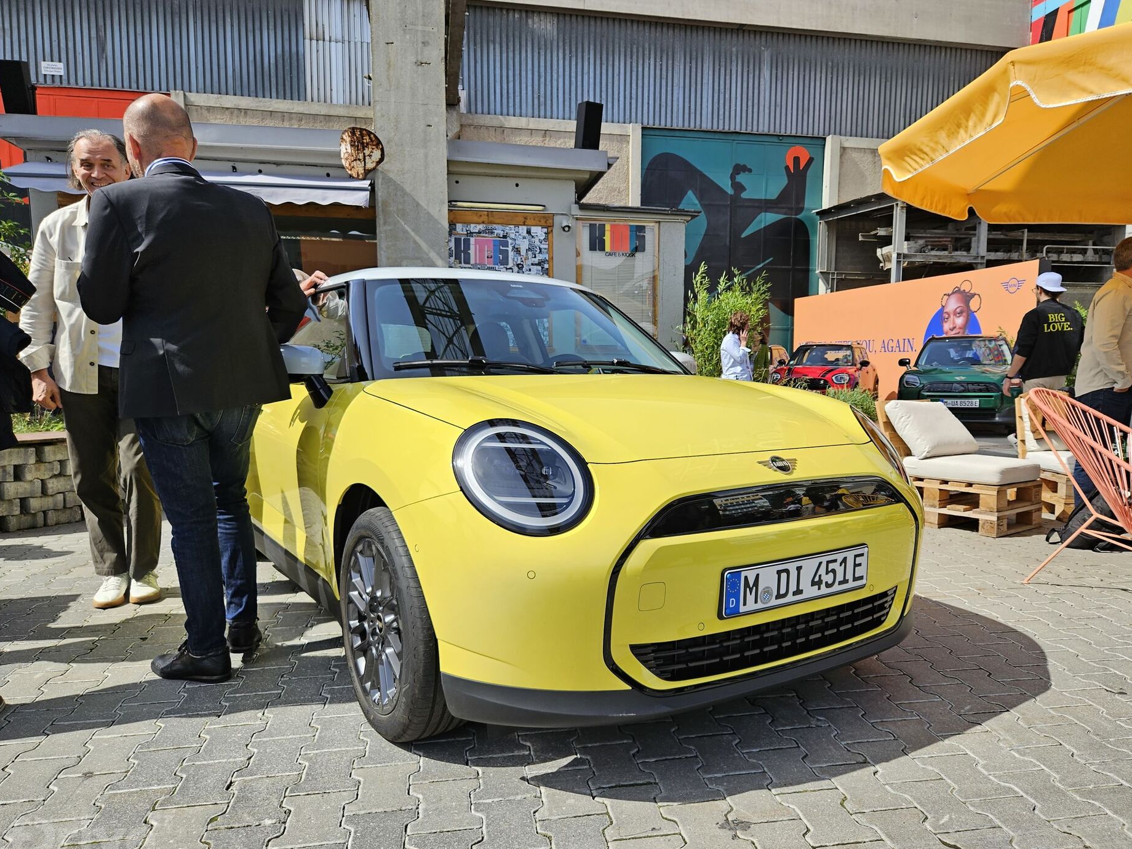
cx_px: 585
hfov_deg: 71.6
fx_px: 785
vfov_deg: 56.8
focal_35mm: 24
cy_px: 433
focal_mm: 5.4
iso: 25
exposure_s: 1/1011
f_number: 1.8
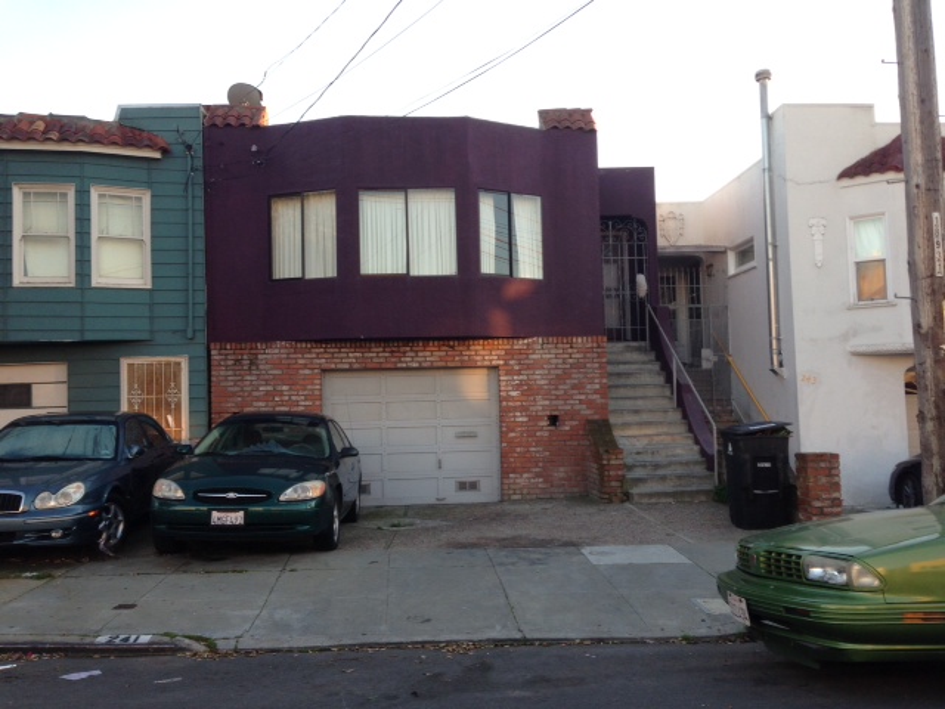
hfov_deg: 55.4
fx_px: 901
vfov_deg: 42.9
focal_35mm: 33
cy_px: 354
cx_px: 472
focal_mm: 4.13
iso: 64
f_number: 2.4
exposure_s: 1/120
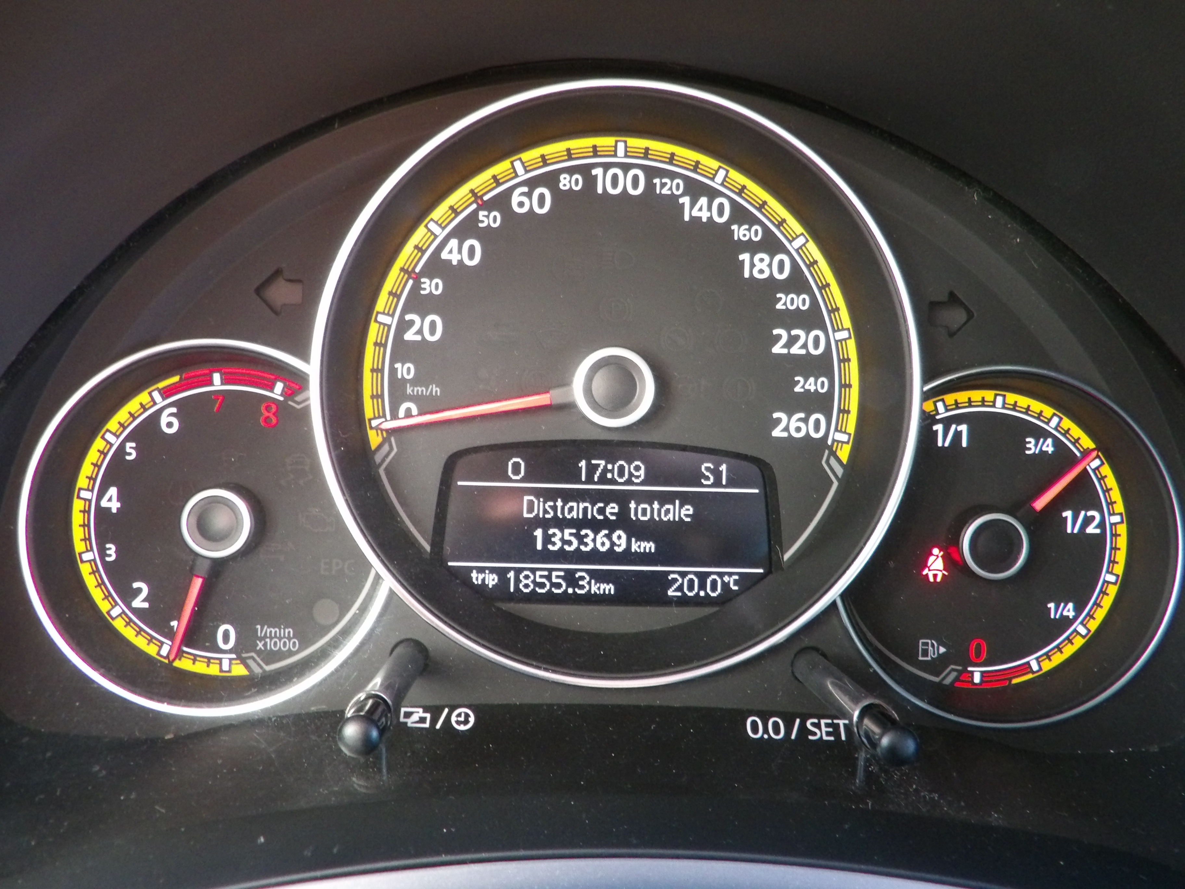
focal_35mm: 28
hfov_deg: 63.4
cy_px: 444
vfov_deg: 49.7
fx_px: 959
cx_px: 592
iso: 448
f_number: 4.3
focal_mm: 5.1
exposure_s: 1/15
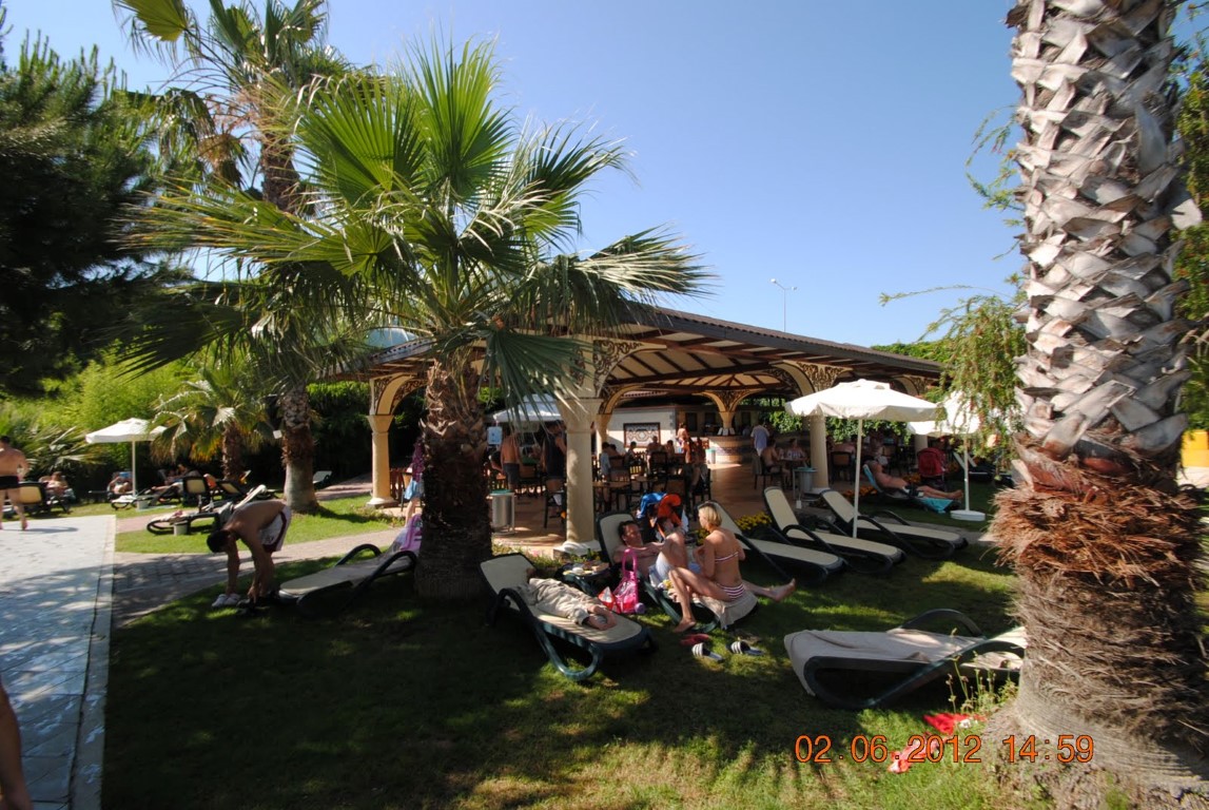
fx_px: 504
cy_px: 405
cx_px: 604
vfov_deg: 77.5
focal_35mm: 15
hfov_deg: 100.3
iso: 100
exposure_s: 1/200
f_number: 7.1
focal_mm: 10
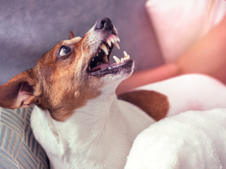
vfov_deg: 13.6
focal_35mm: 109
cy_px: 85
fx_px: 712
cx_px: 101
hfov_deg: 18.0
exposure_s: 1/100
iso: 1000
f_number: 2.8
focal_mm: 100
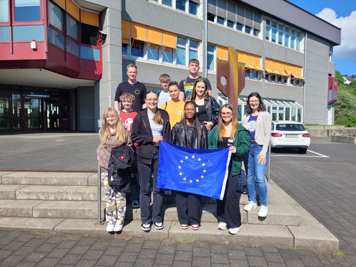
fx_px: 267
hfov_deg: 67.3
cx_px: 178
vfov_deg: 53.1
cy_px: 134
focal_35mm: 26
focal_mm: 5.4
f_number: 1.8
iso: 40
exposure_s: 1/2005
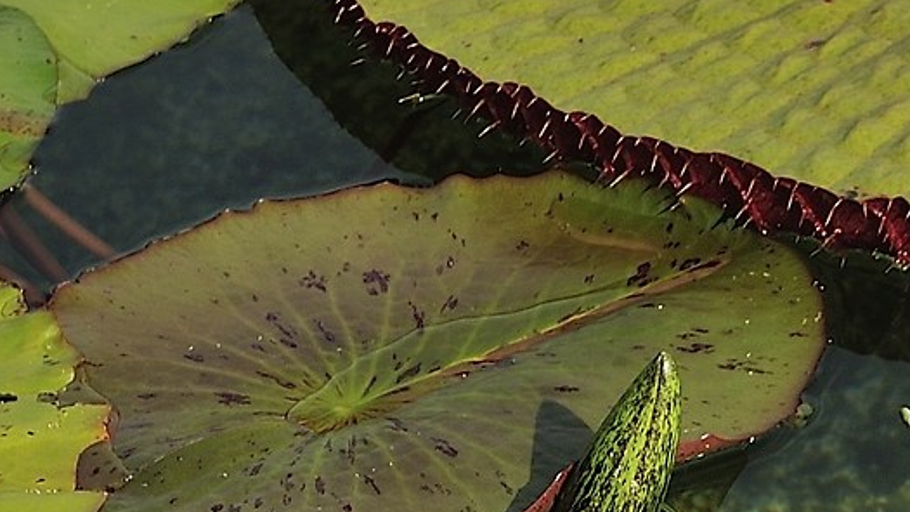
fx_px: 7623
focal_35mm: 316
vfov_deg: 3.8
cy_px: 507
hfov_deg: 6.8
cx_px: 1167
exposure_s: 1/500
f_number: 9
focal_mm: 66
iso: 200
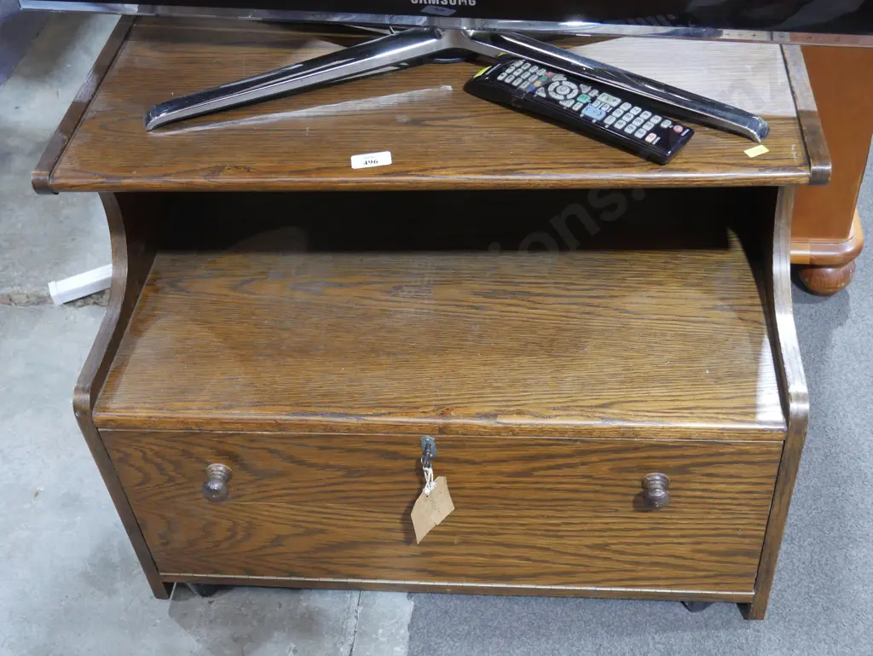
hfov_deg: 41.2
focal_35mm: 46
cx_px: 436
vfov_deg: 31.5
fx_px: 1161
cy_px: 328
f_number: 5.1
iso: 2000
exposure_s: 1/60
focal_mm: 23
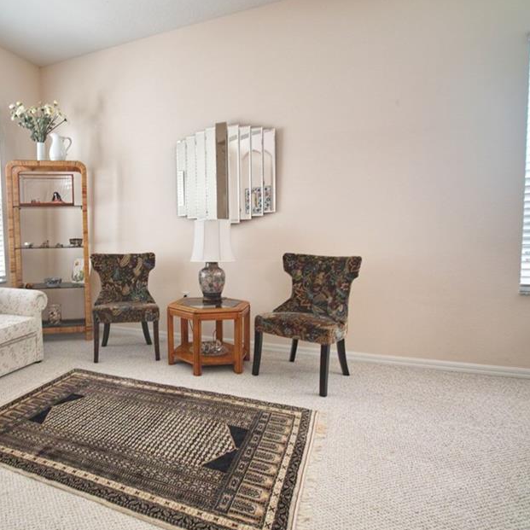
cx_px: 149
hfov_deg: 68.6
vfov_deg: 72.1
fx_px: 364
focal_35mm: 21
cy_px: 260
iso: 400
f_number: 3.5
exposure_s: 1/40
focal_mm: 10
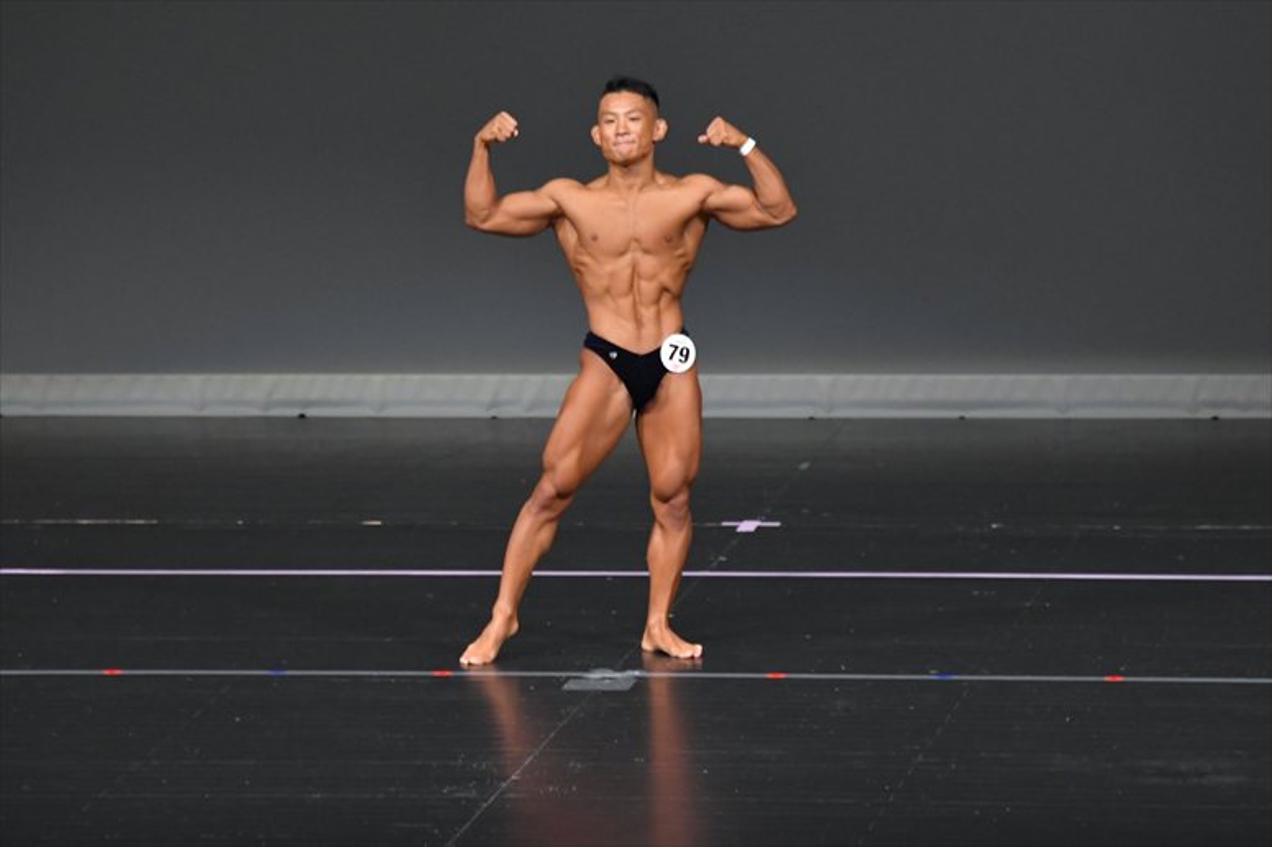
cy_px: 424
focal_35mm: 315
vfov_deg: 4.4
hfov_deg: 6.5
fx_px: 11125
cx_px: 636
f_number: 5.6
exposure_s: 1/400
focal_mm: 210
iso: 4000
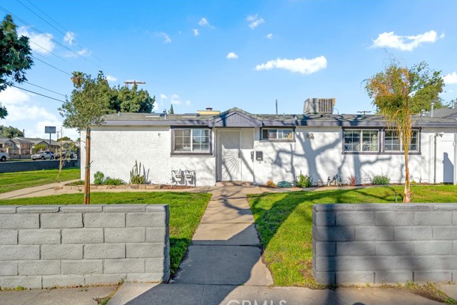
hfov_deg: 81.2
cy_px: 158
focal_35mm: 21
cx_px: 237
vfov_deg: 59.5
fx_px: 267
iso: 250
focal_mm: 20
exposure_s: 1/640
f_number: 6.3
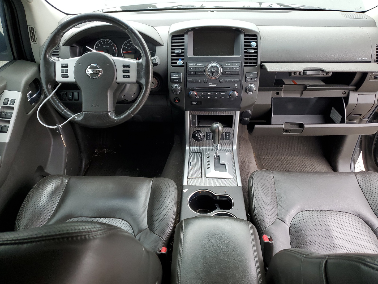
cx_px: 189
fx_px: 284
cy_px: 142
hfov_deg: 67.3
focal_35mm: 26
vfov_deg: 53.1
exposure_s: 1/60.2
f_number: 1.5
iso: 59
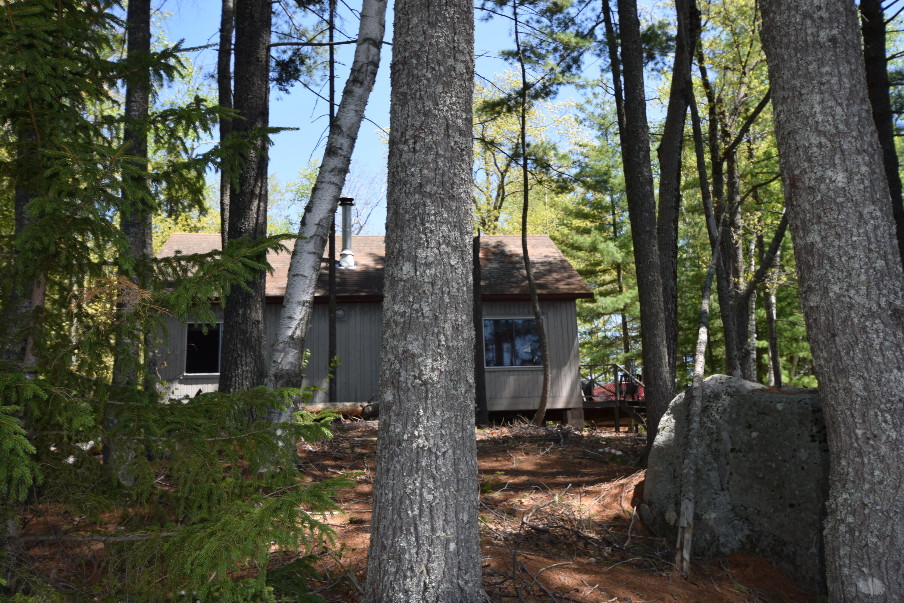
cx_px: 452
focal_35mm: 30
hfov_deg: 61.9
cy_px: 302
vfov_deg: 43.6
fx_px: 753
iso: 110
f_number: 5.6
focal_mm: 20
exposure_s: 1/125
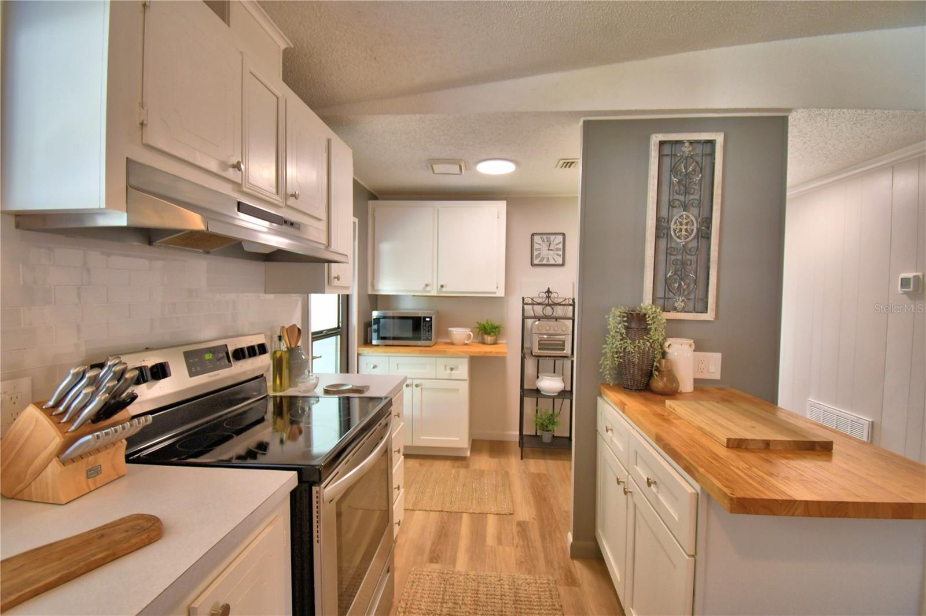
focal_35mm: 15
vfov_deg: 77.3
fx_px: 386
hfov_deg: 100.4
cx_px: 463
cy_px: 308
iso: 400
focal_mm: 10
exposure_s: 1/40
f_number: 4.5
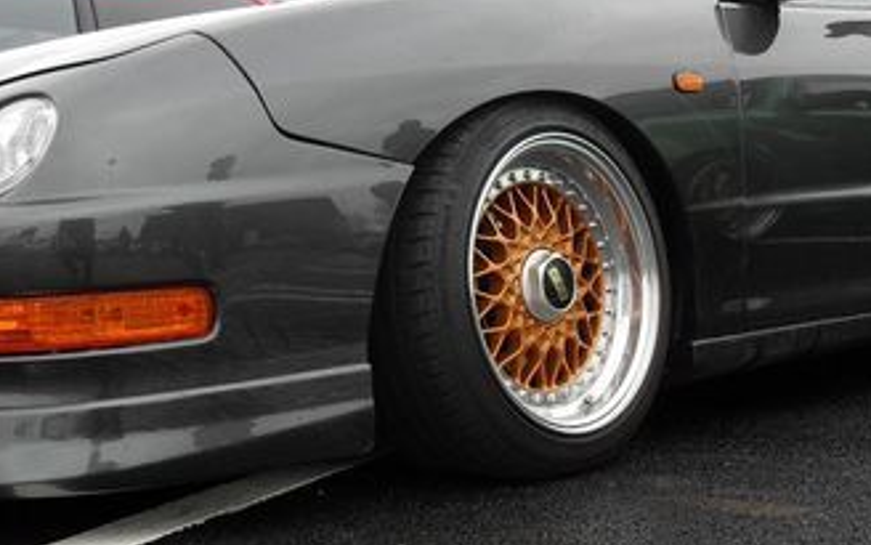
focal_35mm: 58
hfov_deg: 35.1
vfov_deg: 22.4
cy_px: 269
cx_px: 396
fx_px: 1377
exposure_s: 1/250
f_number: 2.8
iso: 80
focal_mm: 6
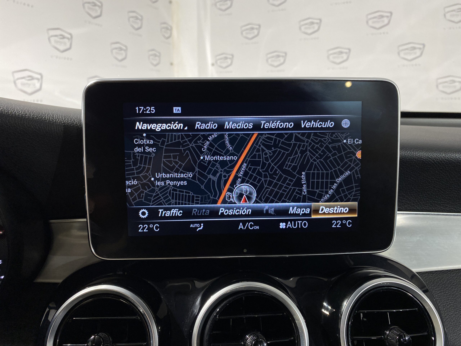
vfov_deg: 53.1
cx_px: 230
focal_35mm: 26
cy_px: 173
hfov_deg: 67.3
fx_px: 346
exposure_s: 1/105
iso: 100
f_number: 1.8
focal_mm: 4.25
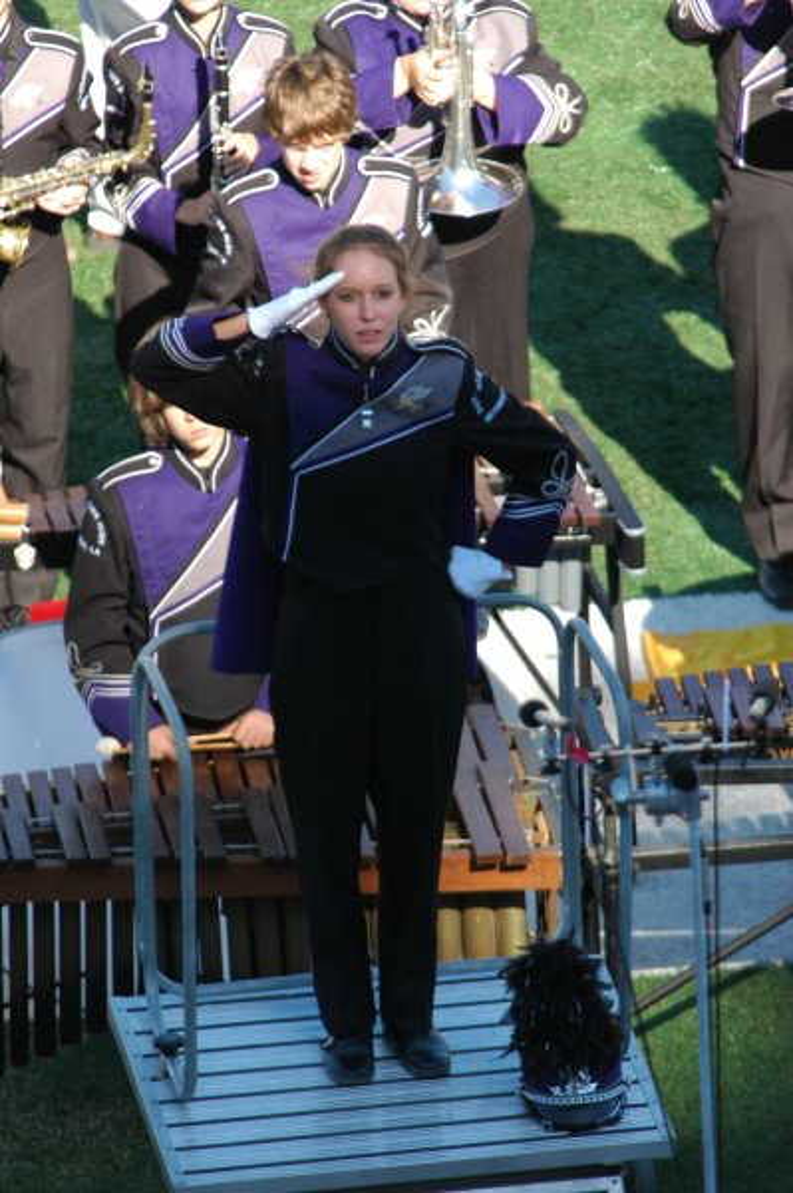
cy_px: 596
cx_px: 396
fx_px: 17872
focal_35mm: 540
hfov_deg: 2.5
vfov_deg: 3.8
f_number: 5.6
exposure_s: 1/250
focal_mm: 360
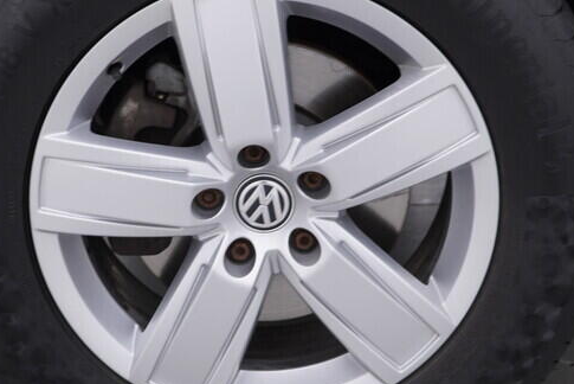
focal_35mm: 76
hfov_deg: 26.6
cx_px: 250
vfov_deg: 18.0
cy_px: 187
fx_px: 1212
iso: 125
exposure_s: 1/60
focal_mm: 24
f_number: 4
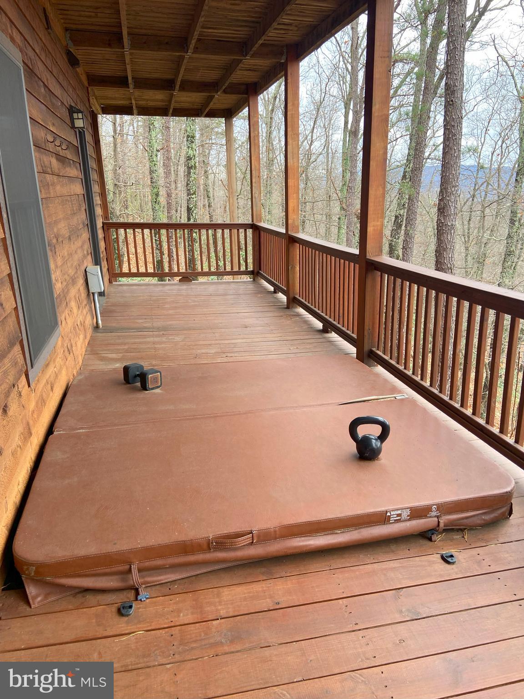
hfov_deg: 53.1
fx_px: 525
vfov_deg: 67.3
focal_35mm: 26
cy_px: 350
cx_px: 262
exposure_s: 1/122
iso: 64
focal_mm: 4.25
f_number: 1.8
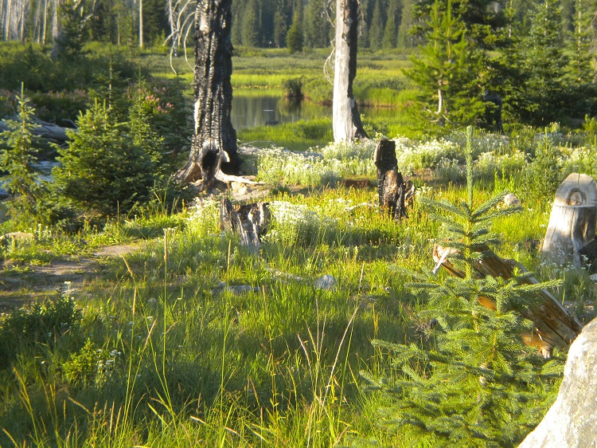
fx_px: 1810
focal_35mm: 105
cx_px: 298
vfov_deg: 14.1
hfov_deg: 18.7
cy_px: 224
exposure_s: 1/131
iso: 116
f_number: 5.9
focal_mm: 18.9
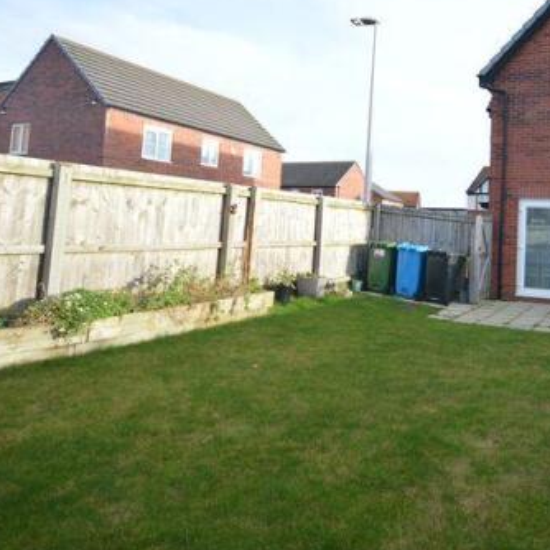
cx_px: 441
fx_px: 449
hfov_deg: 58.1
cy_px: 203
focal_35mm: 25
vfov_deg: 62.0
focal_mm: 10
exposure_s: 1/125
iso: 100
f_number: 5.6
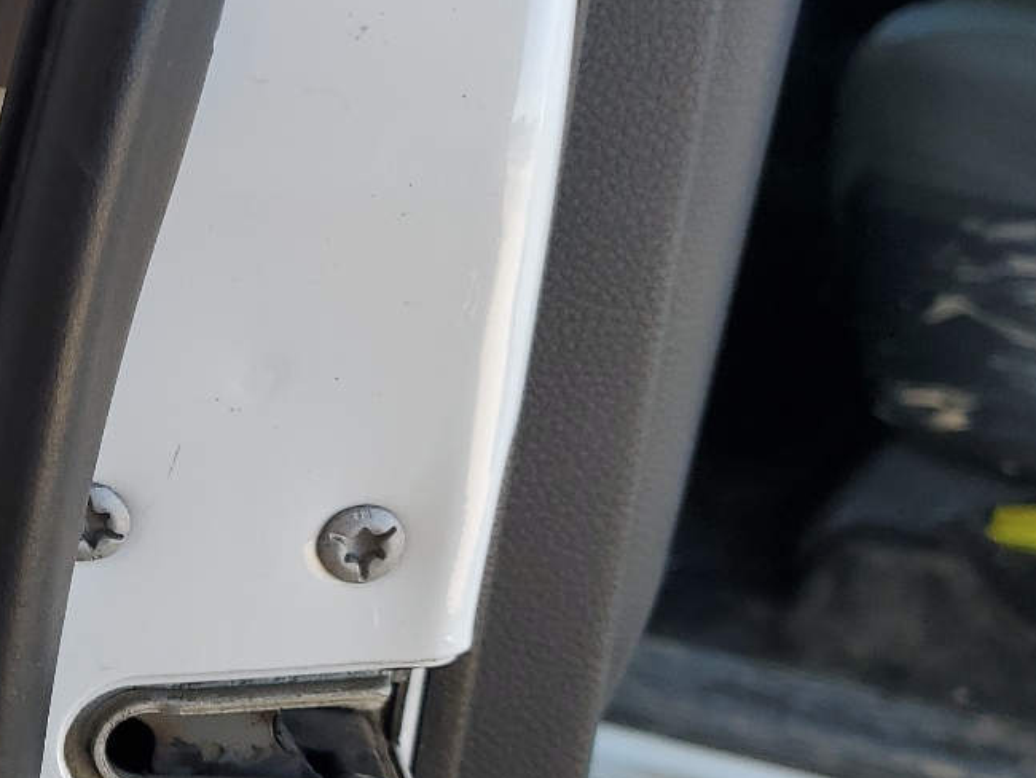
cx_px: -177
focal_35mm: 64
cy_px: 569
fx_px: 1916
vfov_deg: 22.8
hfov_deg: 27.1
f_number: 1.5
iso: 50
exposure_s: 1/435
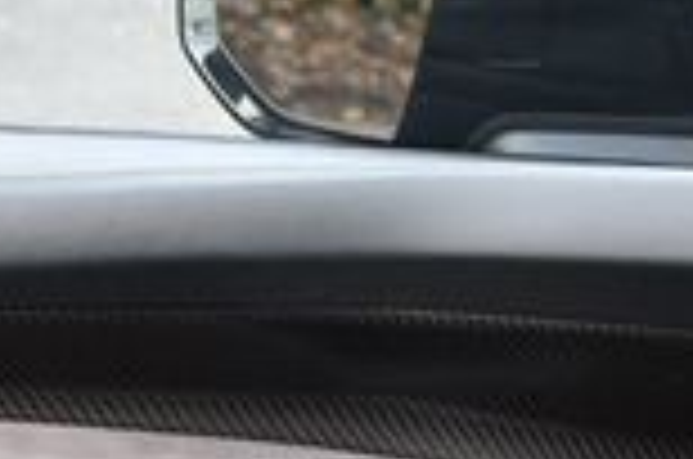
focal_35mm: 154
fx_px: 2958
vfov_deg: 8.6
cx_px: 0
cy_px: 778
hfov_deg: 13.2
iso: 1000
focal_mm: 25
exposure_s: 1/125
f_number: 4
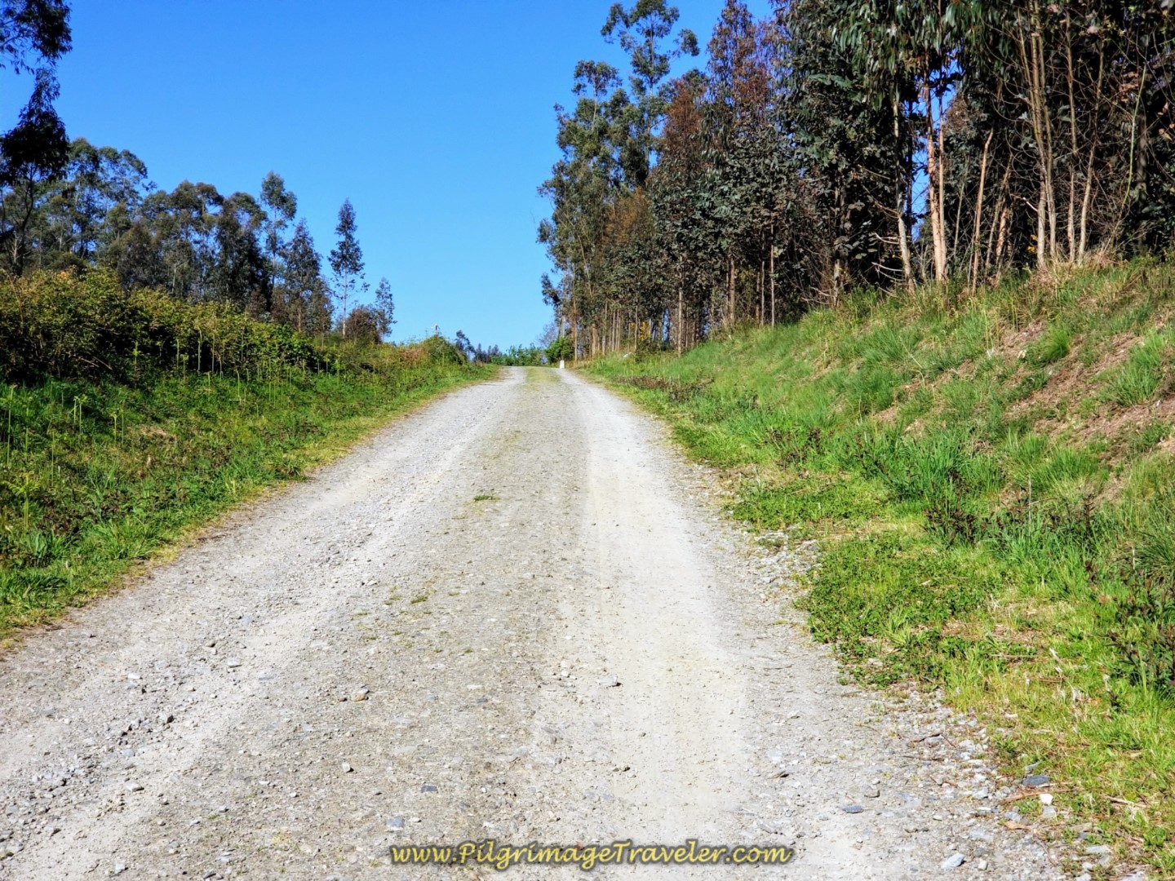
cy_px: 440
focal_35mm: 52
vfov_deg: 28.0
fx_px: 1765
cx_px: 588
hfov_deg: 36.8
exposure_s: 1/964
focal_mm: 6
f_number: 2.4
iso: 25
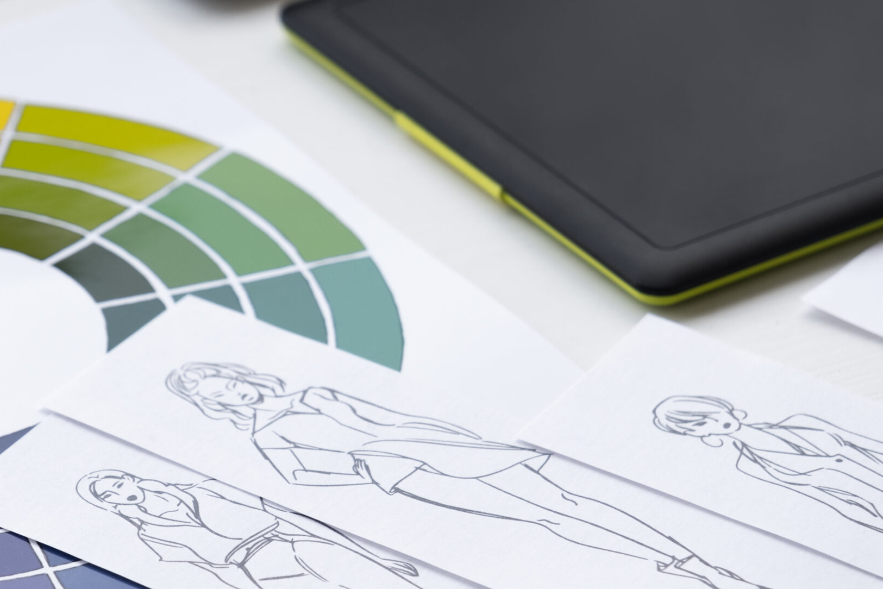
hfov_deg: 10.9
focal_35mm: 189
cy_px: 293
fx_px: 4636
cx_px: 267
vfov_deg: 7.3
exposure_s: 1/100
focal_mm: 80
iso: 320
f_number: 5
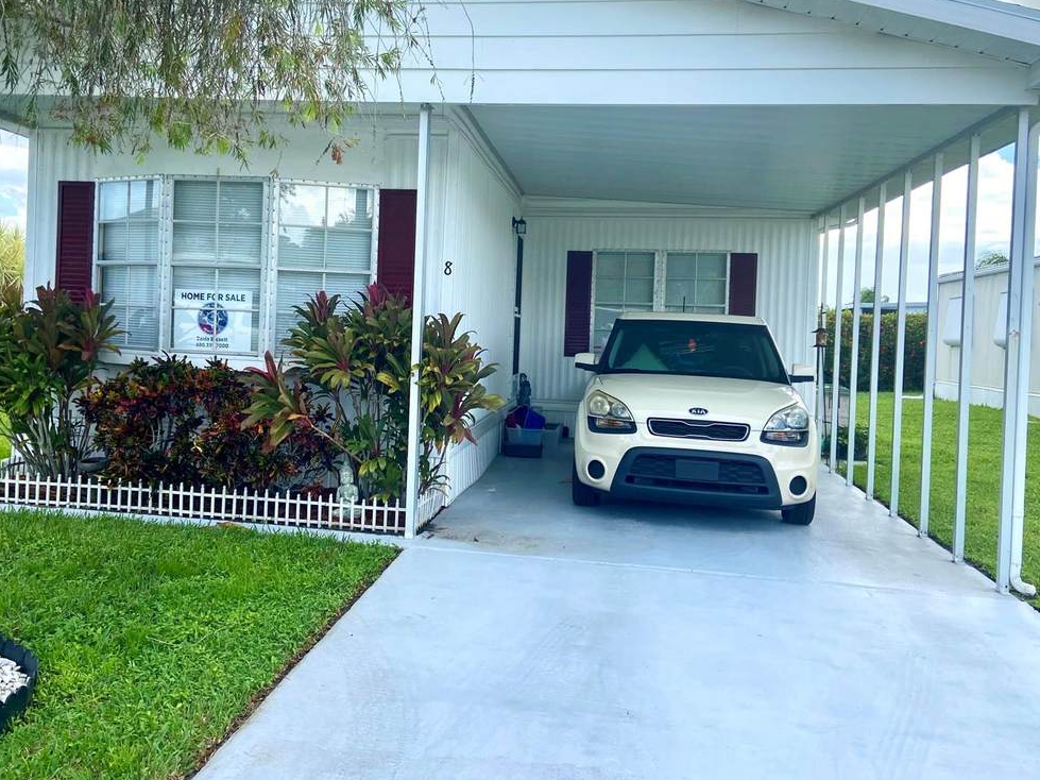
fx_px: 1021
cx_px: 438
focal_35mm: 34
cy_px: 335
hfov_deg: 53.7
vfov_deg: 41.7
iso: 32
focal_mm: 4.25
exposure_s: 1/1147
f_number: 1.8
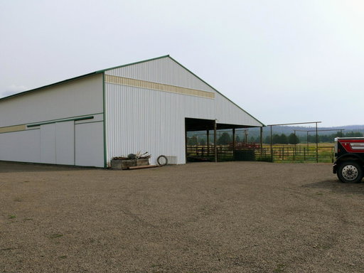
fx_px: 368
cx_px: 182
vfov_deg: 40.7
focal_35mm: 35
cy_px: 136
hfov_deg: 52.6
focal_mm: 7.4
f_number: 6.3
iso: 100
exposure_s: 1/400
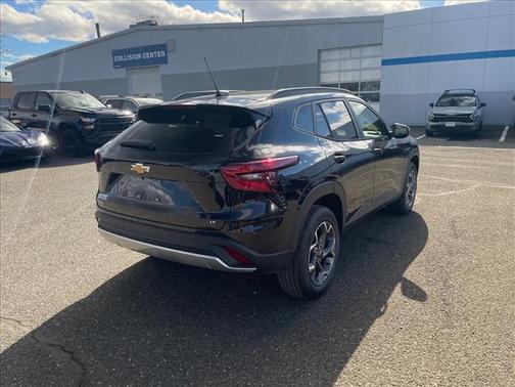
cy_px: 194
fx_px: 387
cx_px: 258
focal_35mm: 26
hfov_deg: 67.3
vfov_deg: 53.1
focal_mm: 4.2
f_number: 1.6
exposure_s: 1/1490
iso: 32
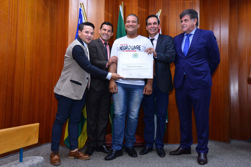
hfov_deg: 63.6
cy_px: 84
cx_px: 126
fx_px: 202
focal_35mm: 29
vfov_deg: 45.0
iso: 2500
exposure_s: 1/125
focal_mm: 29
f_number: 4
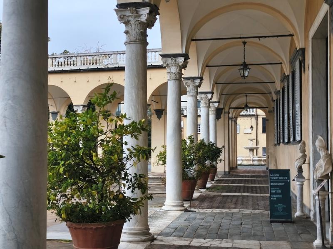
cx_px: 166
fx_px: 443
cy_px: 124
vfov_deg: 31.5
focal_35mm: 46
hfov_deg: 41.2
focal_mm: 6.14
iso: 80
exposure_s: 1/100
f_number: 1.65
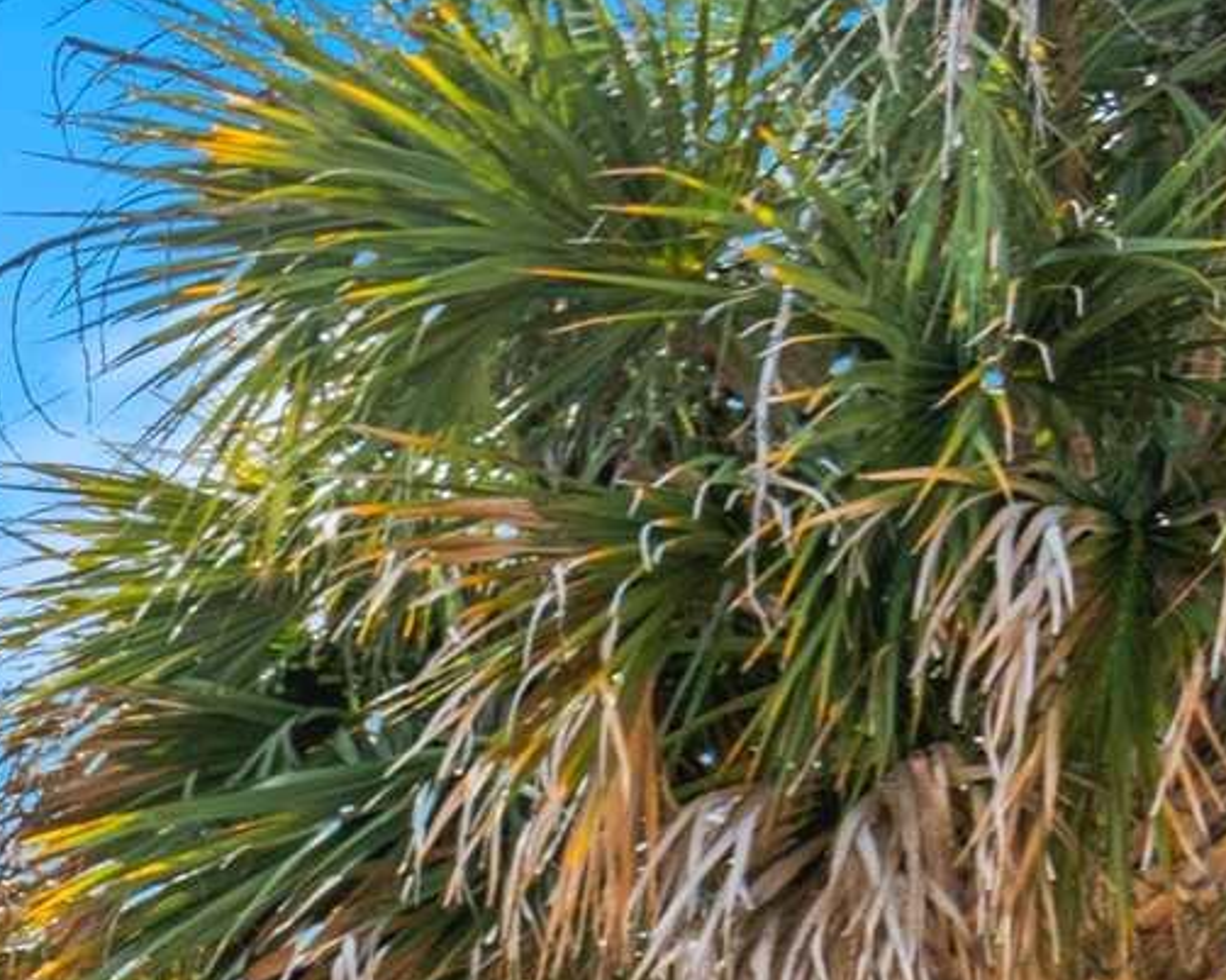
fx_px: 3954
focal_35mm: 109
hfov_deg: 12.9
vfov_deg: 11.5
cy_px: 2411
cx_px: -1830
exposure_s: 1/125
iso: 100
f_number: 6.3
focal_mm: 13
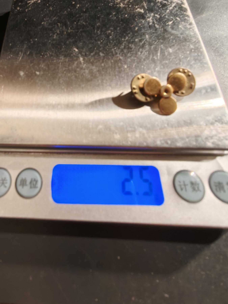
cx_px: 114
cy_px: 152
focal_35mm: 23
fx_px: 202
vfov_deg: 73.9
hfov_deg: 58.9
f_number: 2
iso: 250
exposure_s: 1/50
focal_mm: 2.32
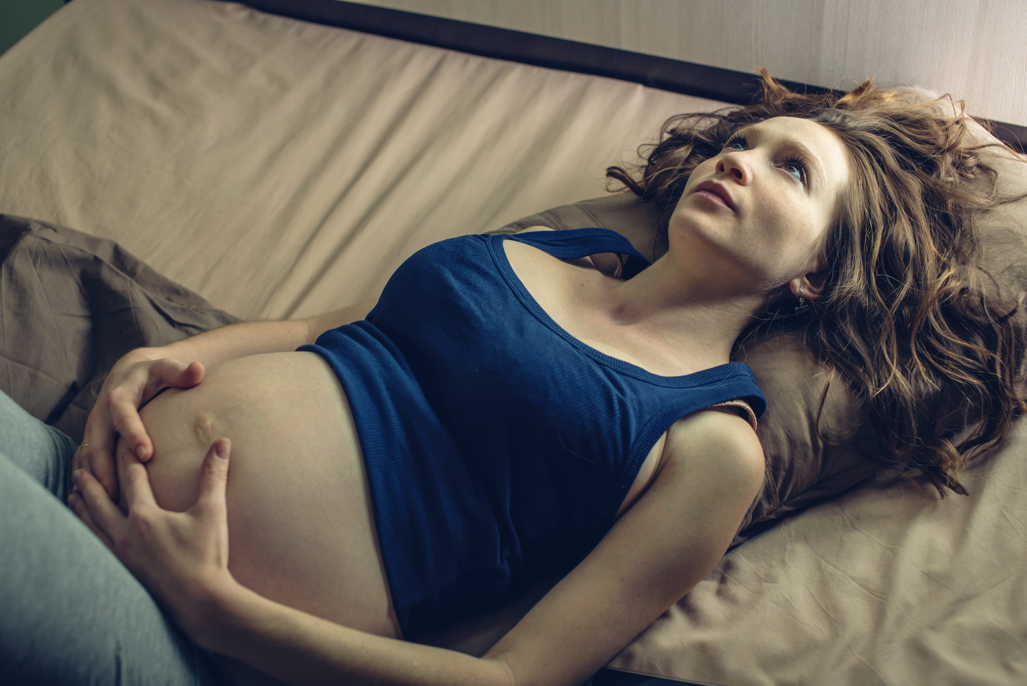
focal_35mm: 50
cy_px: 343
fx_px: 1427
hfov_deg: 39.6
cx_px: 514
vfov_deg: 27.0
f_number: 4
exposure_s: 1/80
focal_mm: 50
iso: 100
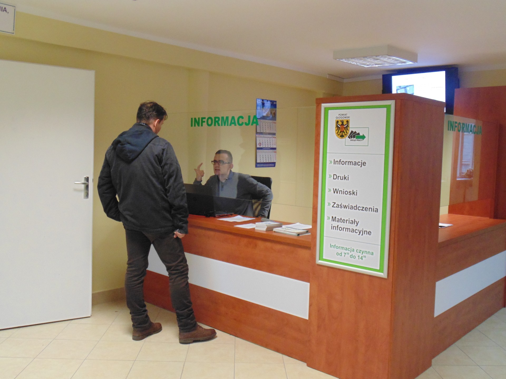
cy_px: 190
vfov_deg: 41.8
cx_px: 253
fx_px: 497
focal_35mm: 34
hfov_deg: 54.0
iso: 320
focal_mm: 6.2
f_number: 3.4
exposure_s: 1/30
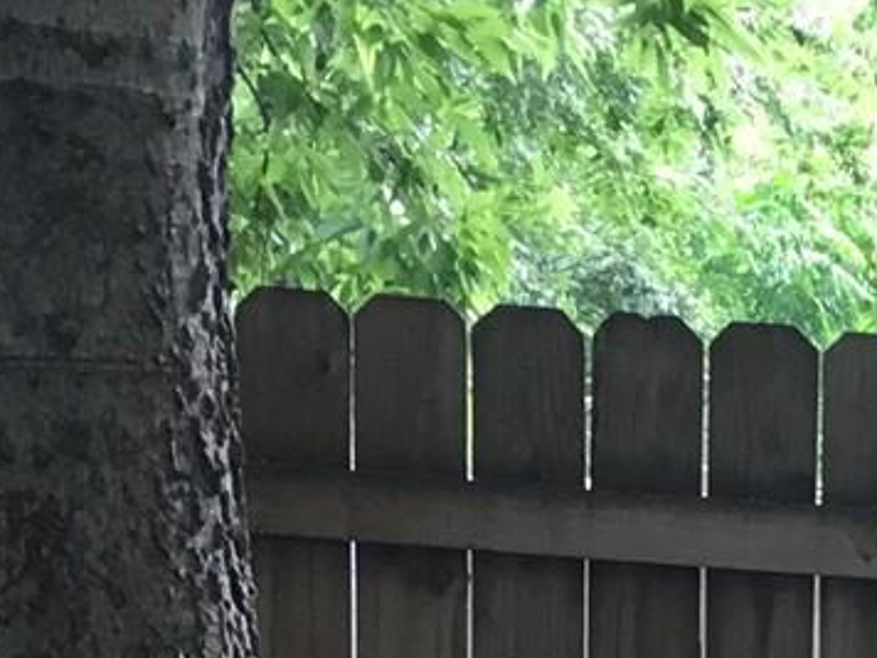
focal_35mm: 167
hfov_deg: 11.1
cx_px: 1522
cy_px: 1535
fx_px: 4231
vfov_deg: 8.2
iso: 40
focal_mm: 4.15
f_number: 2.2
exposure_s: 1/30
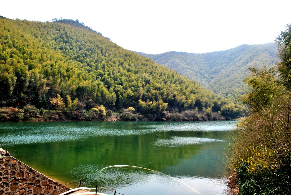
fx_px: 219
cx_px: 146
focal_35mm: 27
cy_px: 98
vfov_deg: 48.1
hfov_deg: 67.3
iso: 200
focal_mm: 18
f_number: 10
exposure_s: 1/250
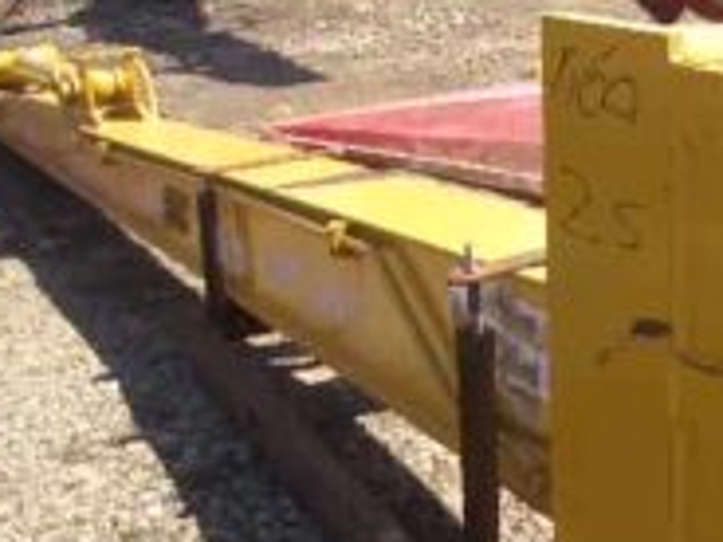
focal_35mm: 76
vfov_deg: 19.2
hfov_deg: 25.1
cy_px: 420
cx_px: 605
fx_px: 1587
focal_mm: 5.8
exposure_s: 1/160
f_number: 4.3
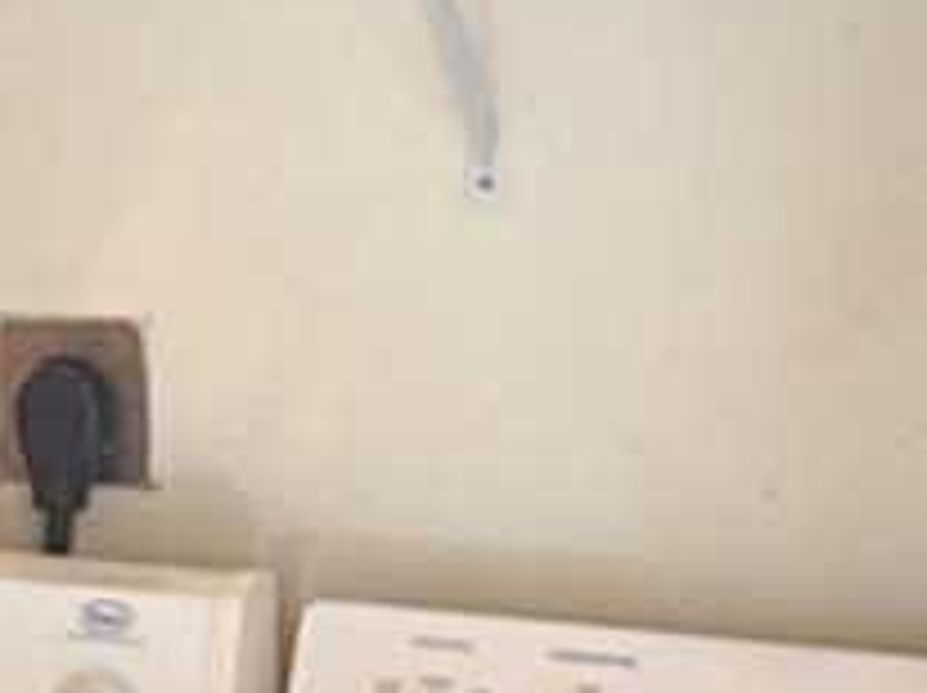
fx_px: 3638
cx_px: 284
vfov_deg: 10.9
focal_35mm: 136
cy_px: 436
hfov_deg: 14.5
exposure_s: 1/24
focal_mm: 4.28
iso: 50
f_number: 2.4
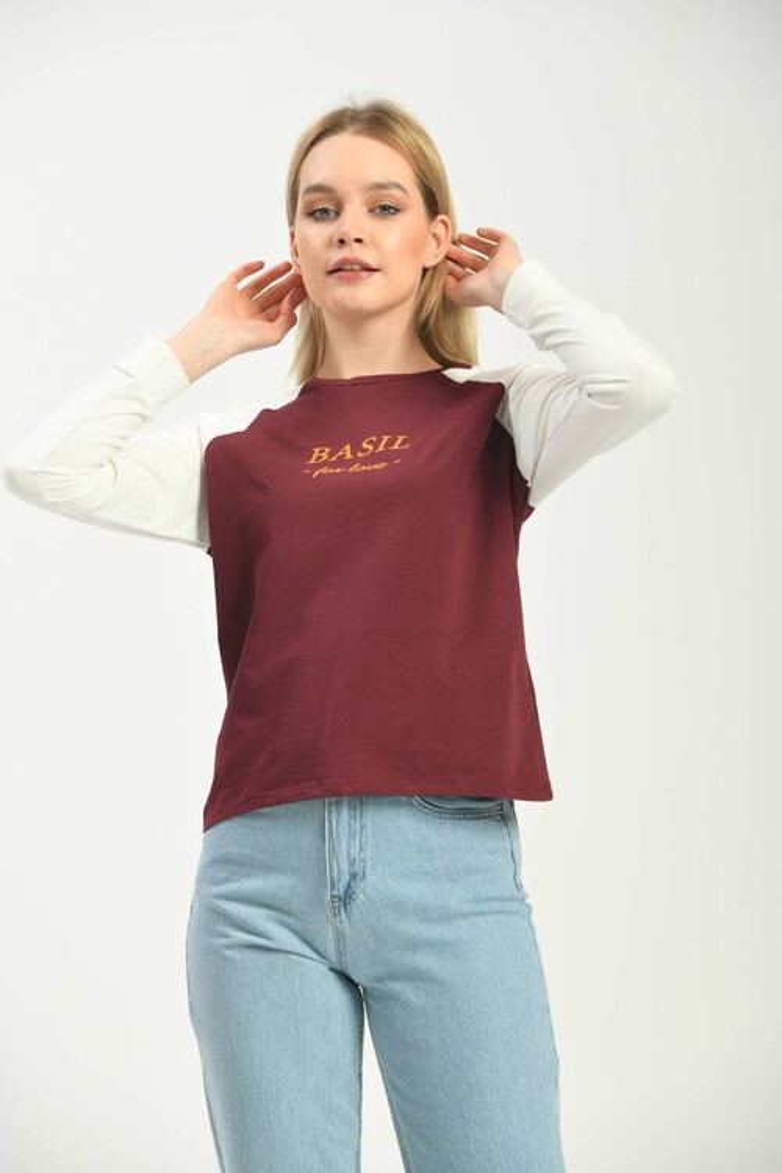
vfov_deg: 15.2
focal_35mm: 135
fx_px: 4398
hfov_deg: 10.2
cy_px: 586
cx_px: 391
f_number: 6.3
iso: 100
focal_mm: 135
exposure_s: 1/160
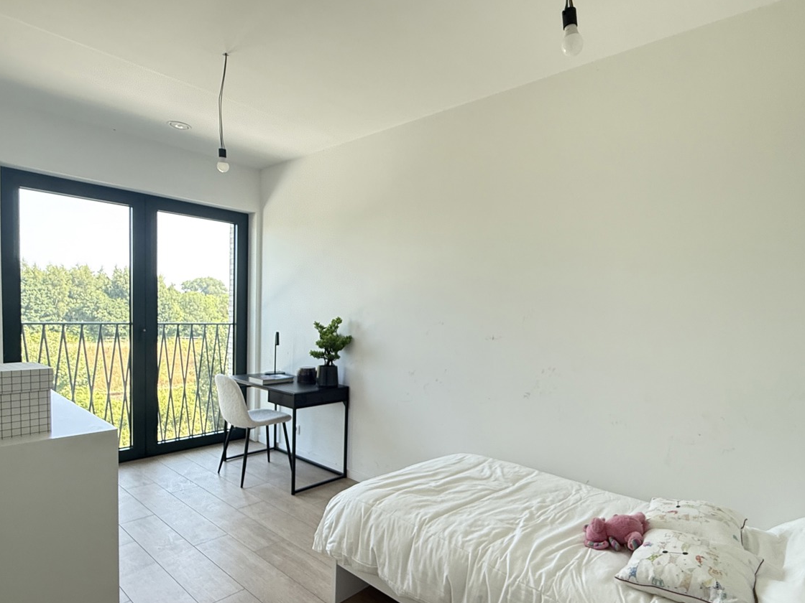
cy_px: 337
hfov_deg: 81.3
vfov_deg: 65.8
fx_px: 465
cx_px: 456
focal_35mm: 20
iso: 160
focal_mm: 2.22
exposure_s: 1/99
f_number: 2.2
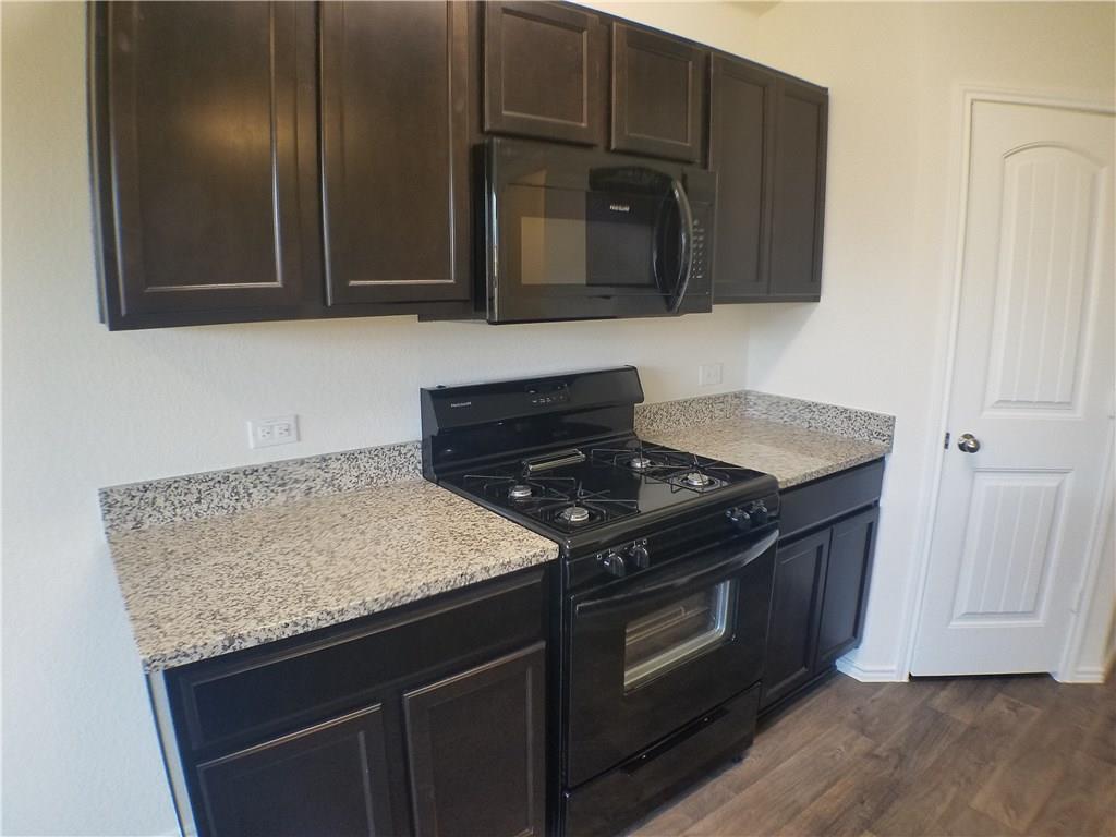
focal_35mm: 26
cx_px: 558
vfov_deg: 53.1
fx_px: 838
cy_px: 418
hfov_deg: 67.3
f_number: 1.7
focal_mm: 4.2
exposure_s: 1/60
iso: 200
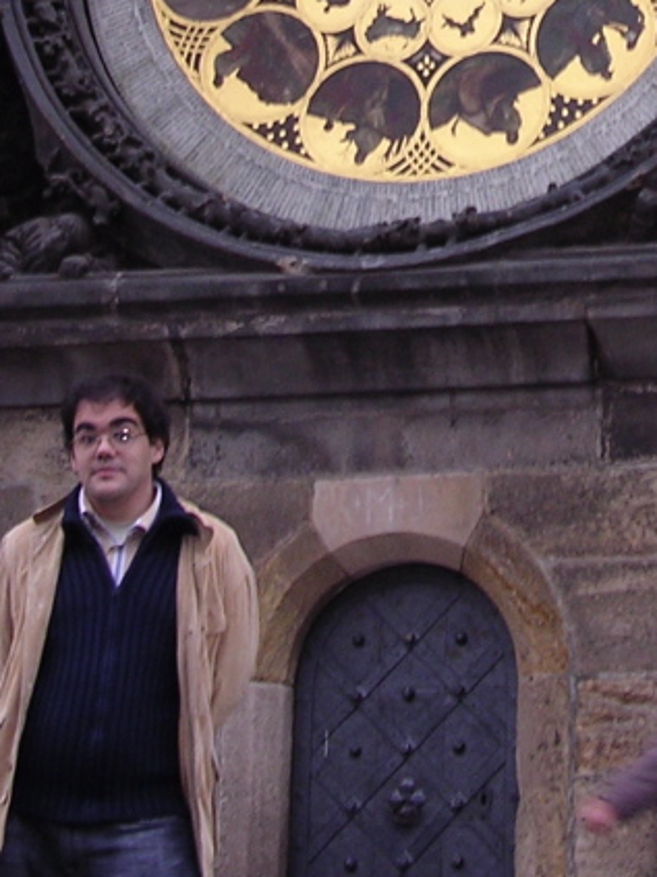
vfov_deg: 20.2
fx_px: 2329
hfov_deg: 15.9
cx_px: 589
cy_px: -120
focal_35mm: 92
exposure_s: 1/30
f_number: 2.8
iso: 111
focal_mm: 5.8
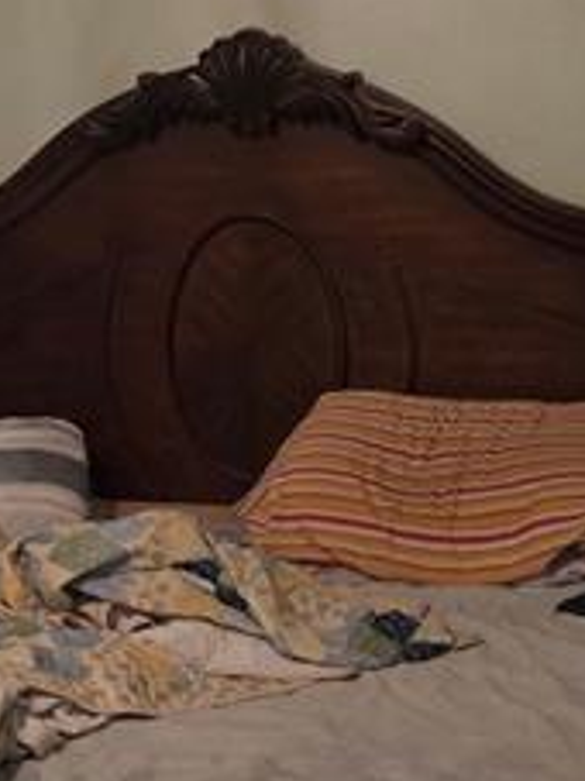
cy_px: 310
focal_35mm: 81
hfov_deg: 18.2
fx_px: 1827
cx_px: 265
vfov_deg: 24.1
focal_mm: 5.4
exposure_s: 1/30
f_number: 1.8
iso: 1600
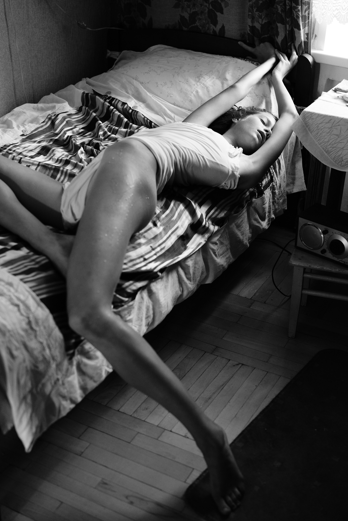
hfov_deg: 27.0
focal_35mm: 50
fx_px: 725
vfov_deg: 39.6
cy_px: 260
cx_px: 174
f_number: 2.2
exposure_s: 1/100
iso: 3200
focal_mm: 50
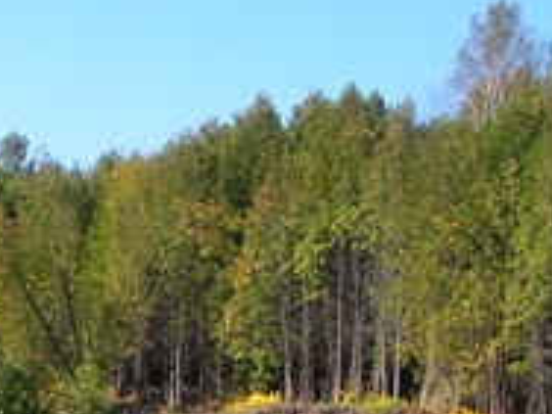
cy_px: 487
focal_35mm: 115
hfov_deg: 16.8
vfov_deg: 12.6
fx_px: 1834
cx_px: 15
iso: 64
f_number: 3.5
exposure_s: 1/354
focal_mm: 6.3
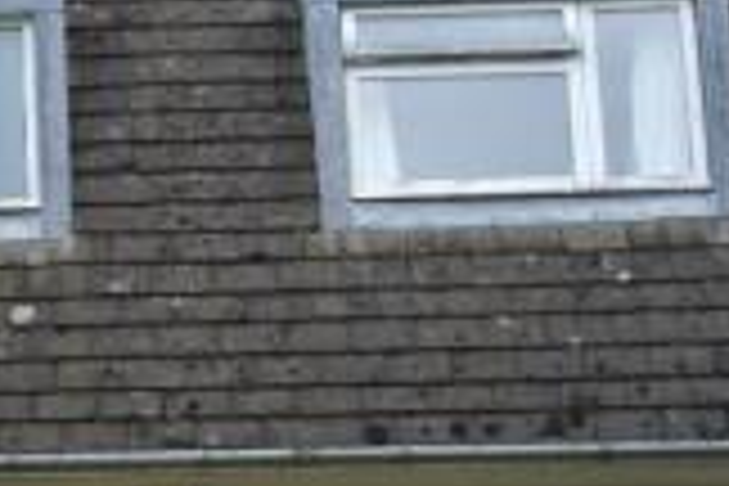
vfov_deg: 9.5
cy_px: 403
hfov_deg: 13.5
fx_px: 2916
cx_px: -310
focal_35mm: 144
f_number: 4.5
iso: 100
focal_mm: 18.2
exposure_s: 1/60
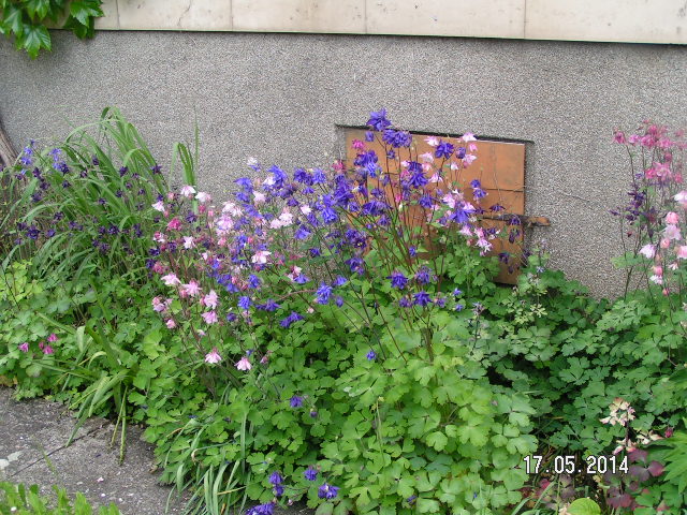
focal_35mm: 45
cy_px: 258
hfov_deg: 42.1
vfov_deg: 32.2
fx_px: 893
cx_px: 344
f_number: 4
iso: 50
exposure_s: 1/100
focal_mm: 6.9
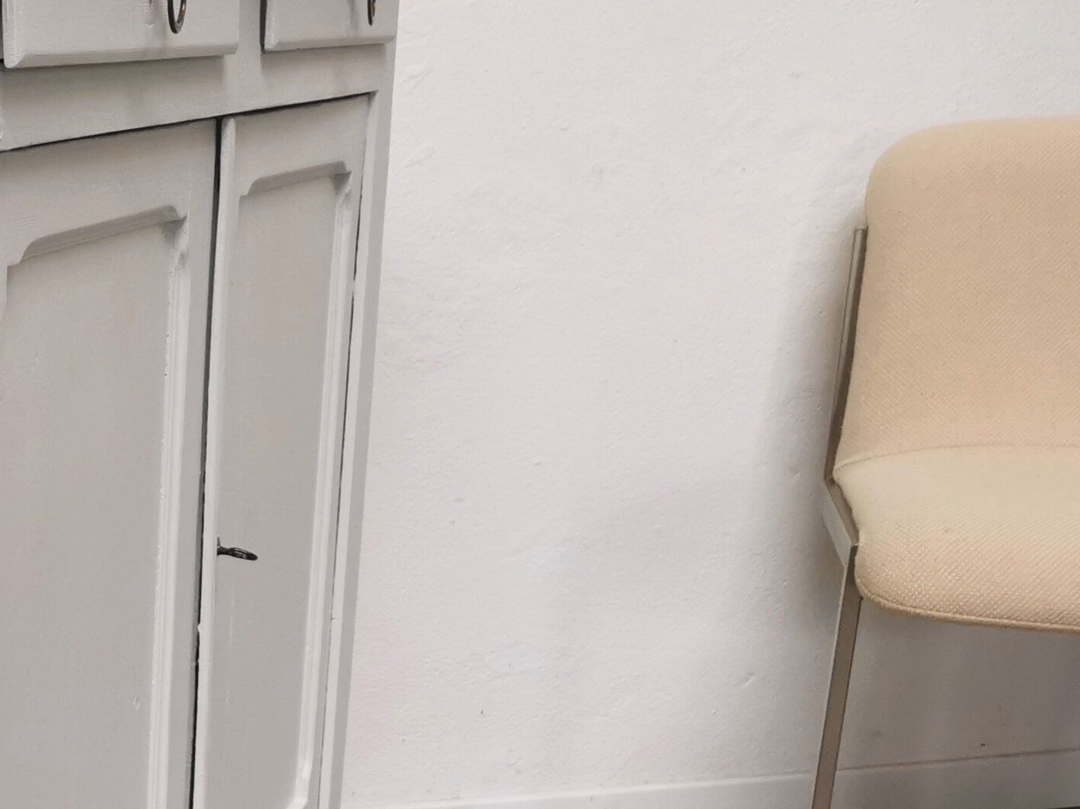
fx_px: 2184
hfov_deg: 24.9
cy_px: 721
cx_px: -236
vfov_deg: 20.6
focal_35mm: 70
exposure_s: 1/100
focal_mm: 5.58
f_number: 1.8
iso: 160
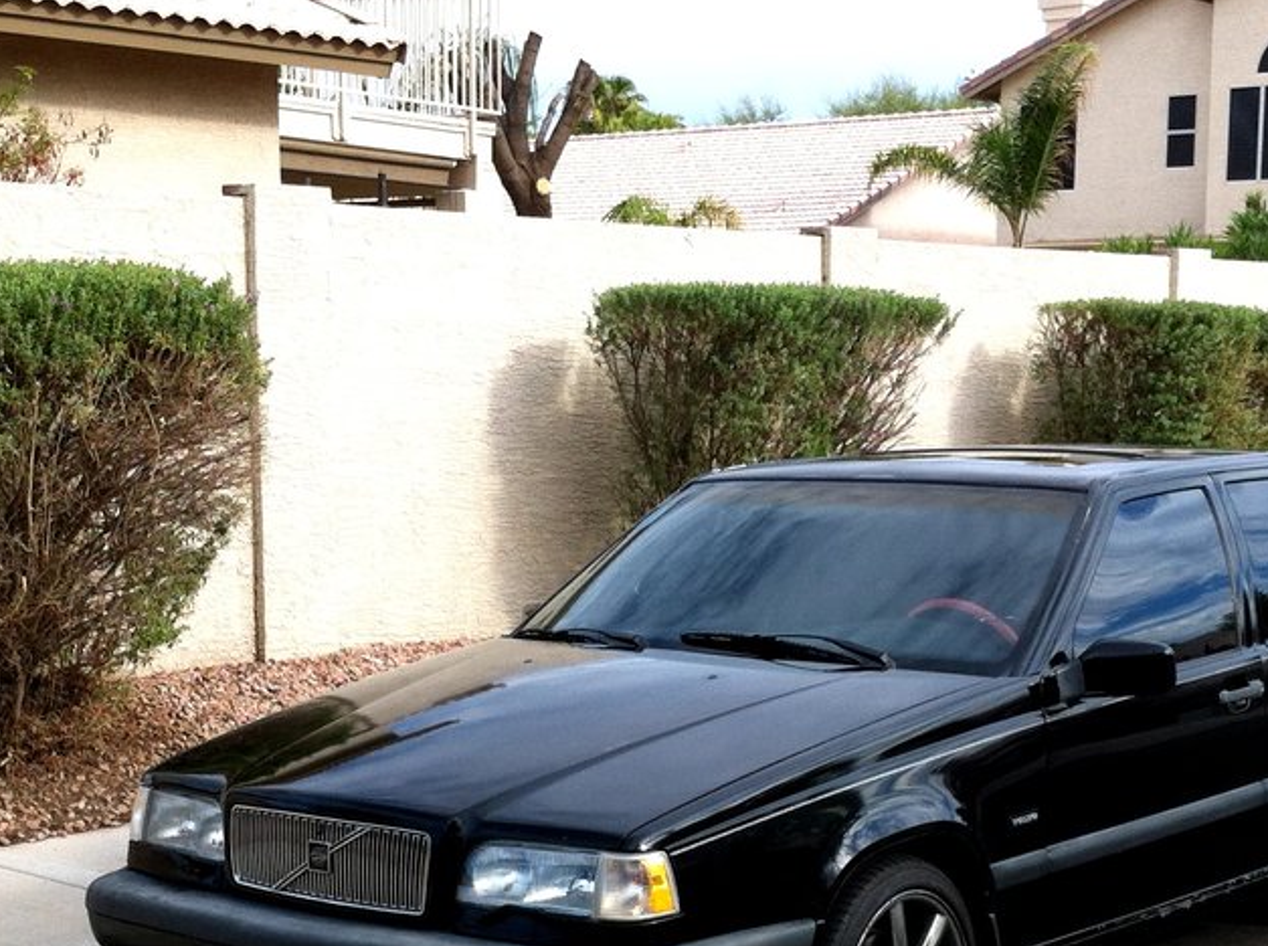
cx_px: 682
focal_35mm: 67
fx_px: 2450
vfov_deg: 21.5
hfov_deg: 29.0
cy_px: 821
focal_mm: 3.85
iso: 80
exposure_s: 1/548
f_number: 2.8
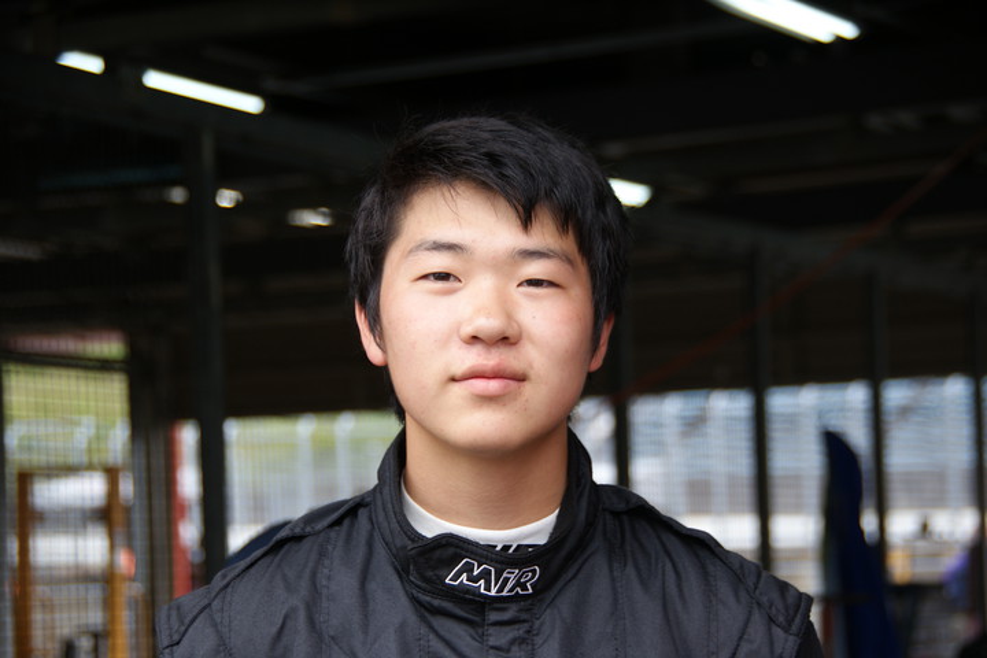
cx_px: 494
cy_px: 329
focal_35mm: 105
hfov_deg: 19.5
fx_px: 2879
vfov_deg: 13.0
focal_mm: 70
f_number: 5.6
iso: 200
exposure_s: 1/125
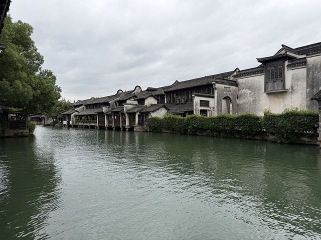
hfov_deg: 71.6
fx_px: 223
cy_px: 120
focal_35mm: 24
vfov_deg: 56.8
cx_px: 160
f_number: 1.78
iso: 80
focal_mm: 6.76
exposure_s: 1/1812
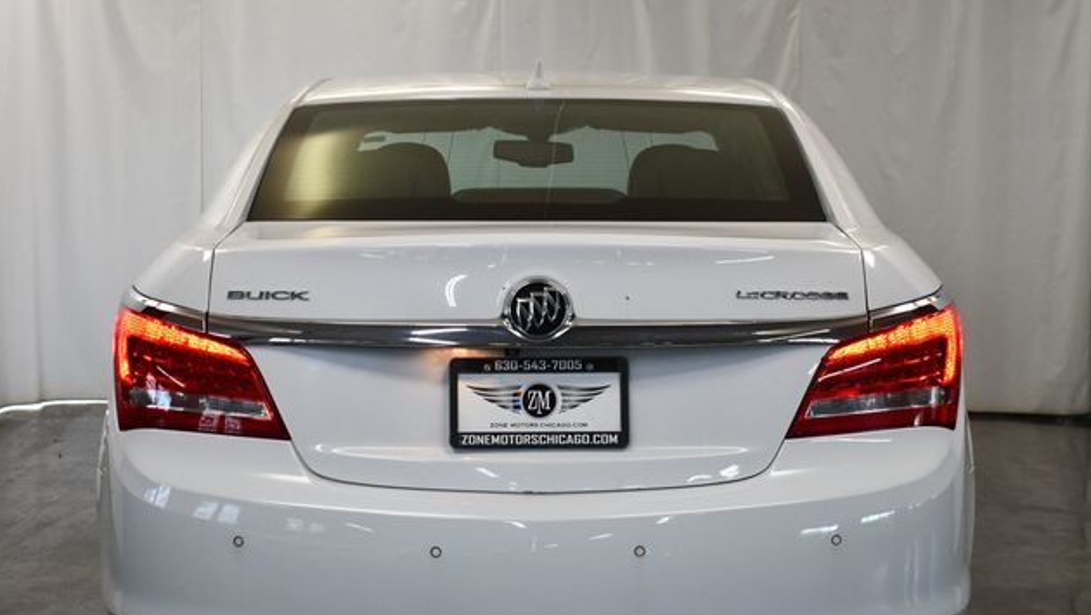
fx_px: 1910
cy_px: 359
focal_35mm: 66
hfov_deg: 31.9
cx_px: 544
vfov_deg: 18.3
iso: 800
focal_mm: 31
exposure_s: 1/250
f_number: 4.2
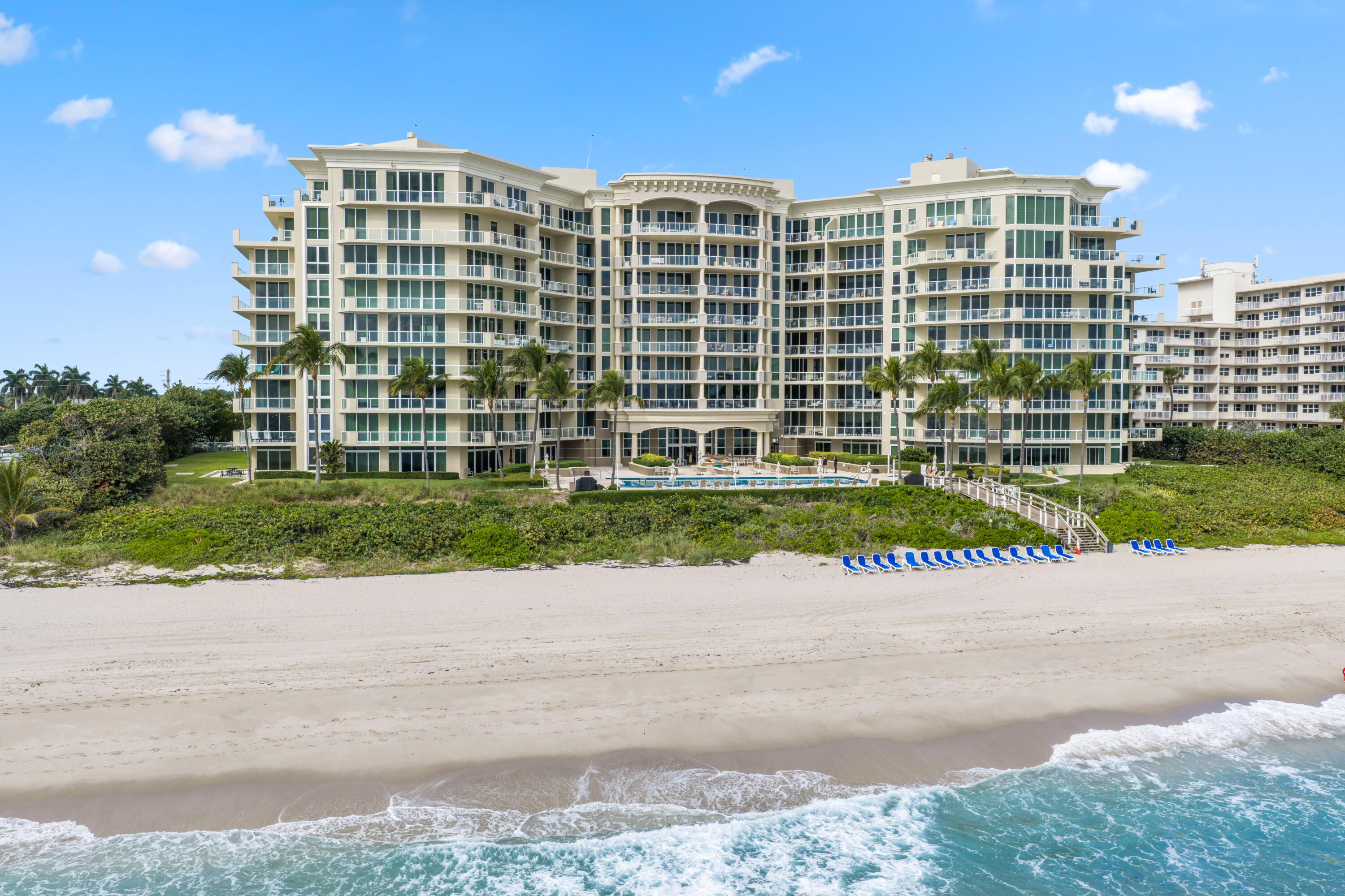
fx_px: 1046
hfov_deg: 65.5
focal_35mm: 28
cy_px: 448
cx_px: 672
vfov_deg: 46.4
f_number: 5
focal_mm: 14.45
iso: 100
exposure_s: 1/320
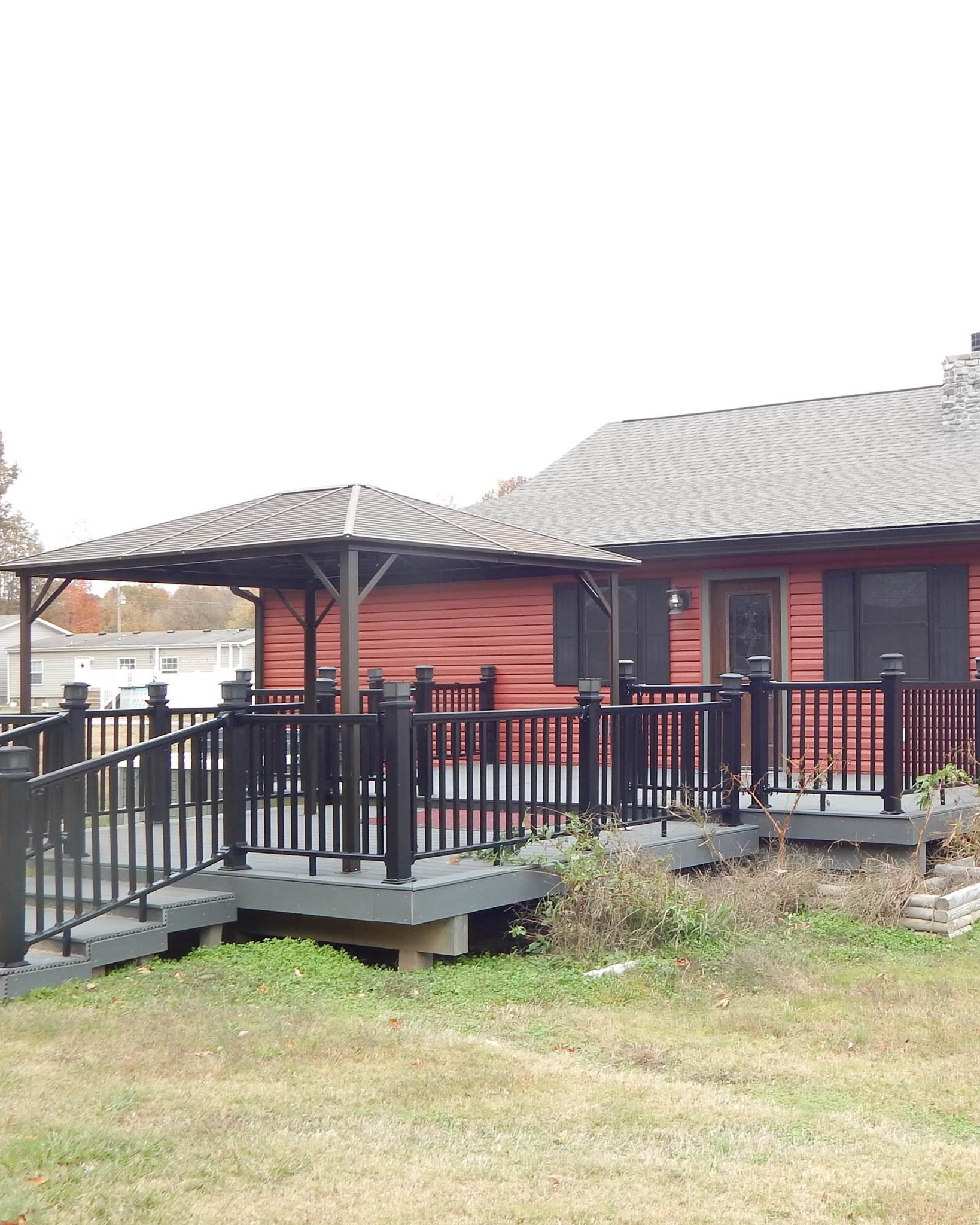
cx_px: 763
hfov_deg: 35.5
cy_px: 614
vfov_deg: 44.8
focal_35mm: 41
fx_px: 1487
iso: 125
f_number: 3.2
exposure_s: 1/100
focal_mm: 5.1
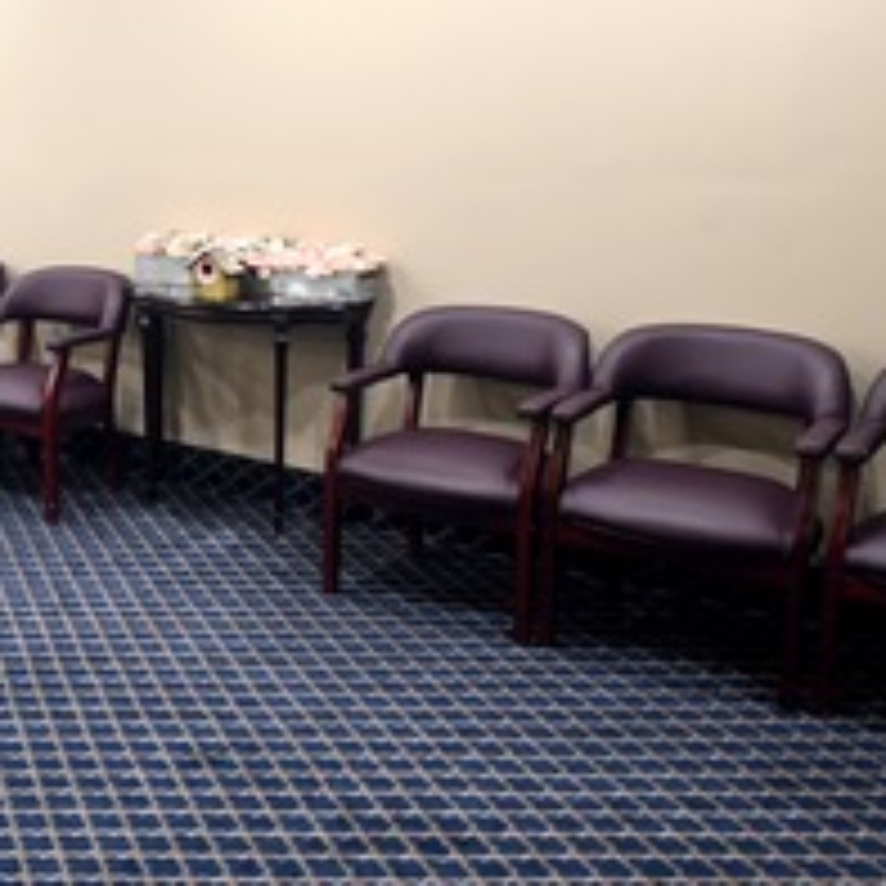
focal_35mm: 44
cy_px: 274
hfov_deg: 34.3
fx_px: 1274
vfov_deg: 37.8
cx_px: -36
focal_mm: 17
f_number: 2.8
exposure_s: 1/30
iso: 500
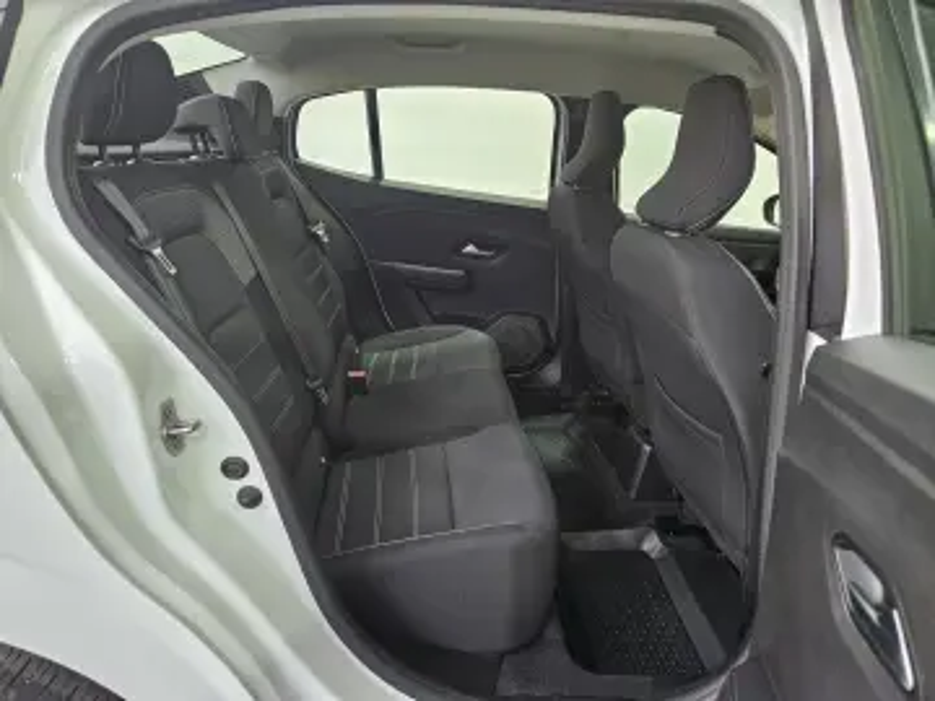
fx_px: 621
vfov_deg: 58.9
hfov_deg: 73.9
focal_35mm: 23
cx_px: 468
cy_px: 350
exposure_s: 1/142
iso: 320
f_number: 1.7
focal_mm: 6.3
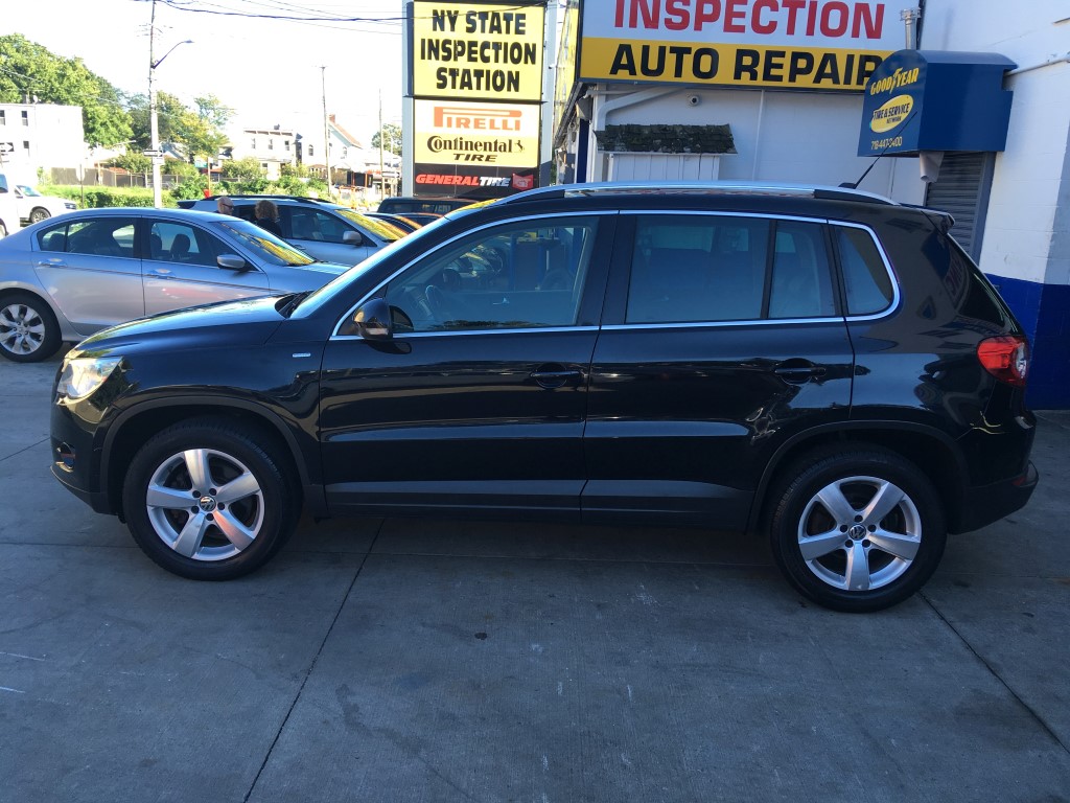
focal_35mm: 29
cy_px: 402
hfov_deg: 61.7
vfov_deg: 48.2
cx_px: 535
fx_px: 896
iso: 25
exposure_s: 1/181
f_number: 2.2
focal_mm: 4.15
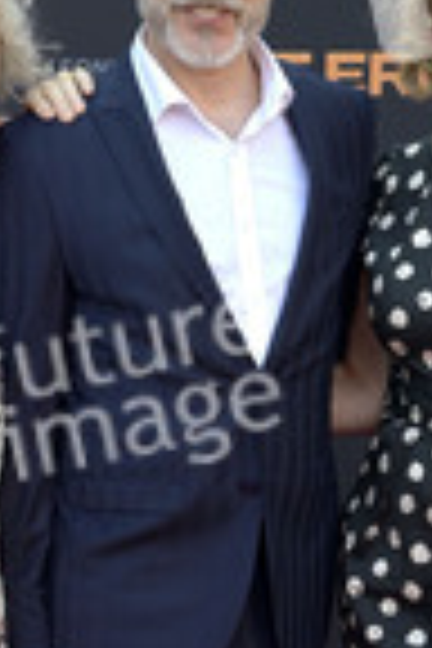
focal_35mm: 183
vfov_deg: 11.1
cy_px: 630
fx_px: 3294
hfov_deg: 7.5
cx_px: 180
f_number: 8
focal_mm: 66
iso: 640
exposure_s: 1/160
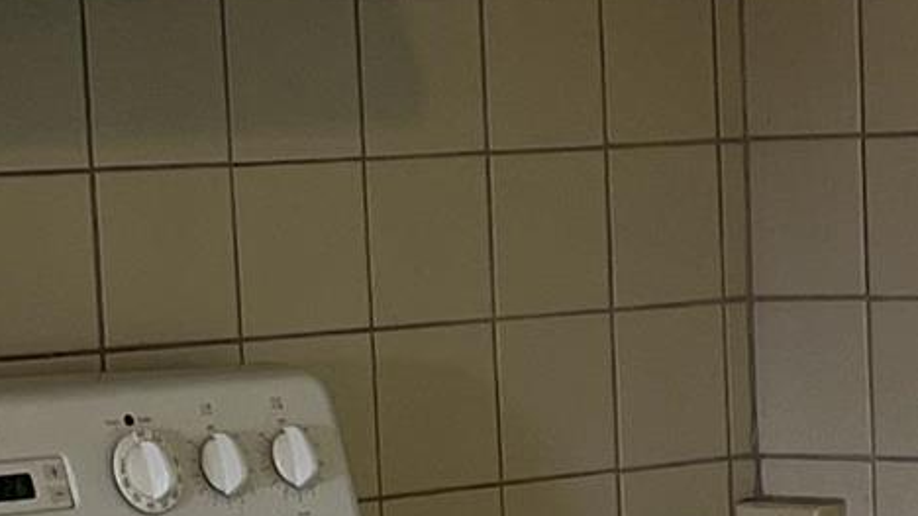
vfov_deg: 6.4
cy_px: 883
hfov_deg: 11.5
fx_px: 4527
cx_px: 712
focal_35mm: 186
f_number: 1.6
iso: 100
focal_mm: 5.1
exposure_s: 1/120
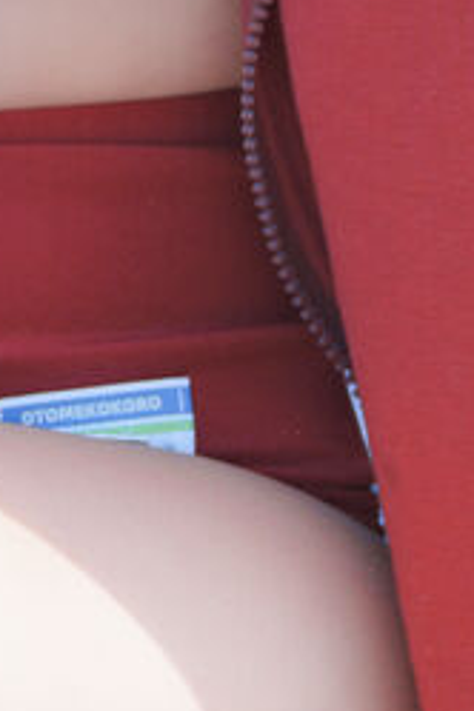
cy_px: -1176
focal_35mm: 362
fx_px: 7149
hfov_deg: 3.8
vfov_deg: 5.4
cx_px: 163
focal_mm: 50
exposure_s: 1/4000
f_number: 1.4
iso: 100
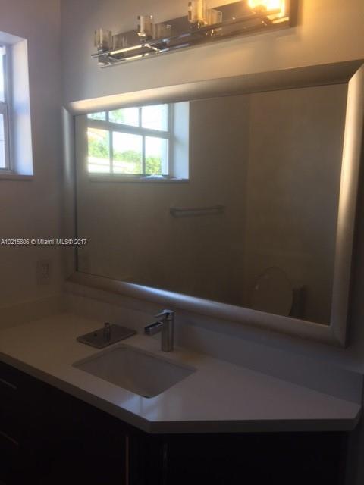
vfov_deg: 61.7
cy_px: 242
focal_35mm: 29
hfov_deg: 48.2
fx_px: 407
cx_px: 182
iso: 32
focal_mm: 4.15
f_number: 2.2
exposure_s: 1/40
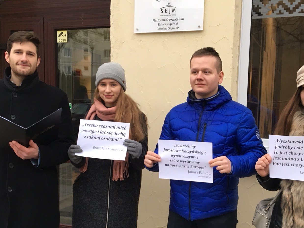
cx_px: 165
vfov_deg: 30.7
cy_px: 151
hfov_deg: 40.4
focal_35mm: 47
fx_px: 413
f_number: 2.2
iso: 50
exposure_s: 1/33
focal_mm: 4.15
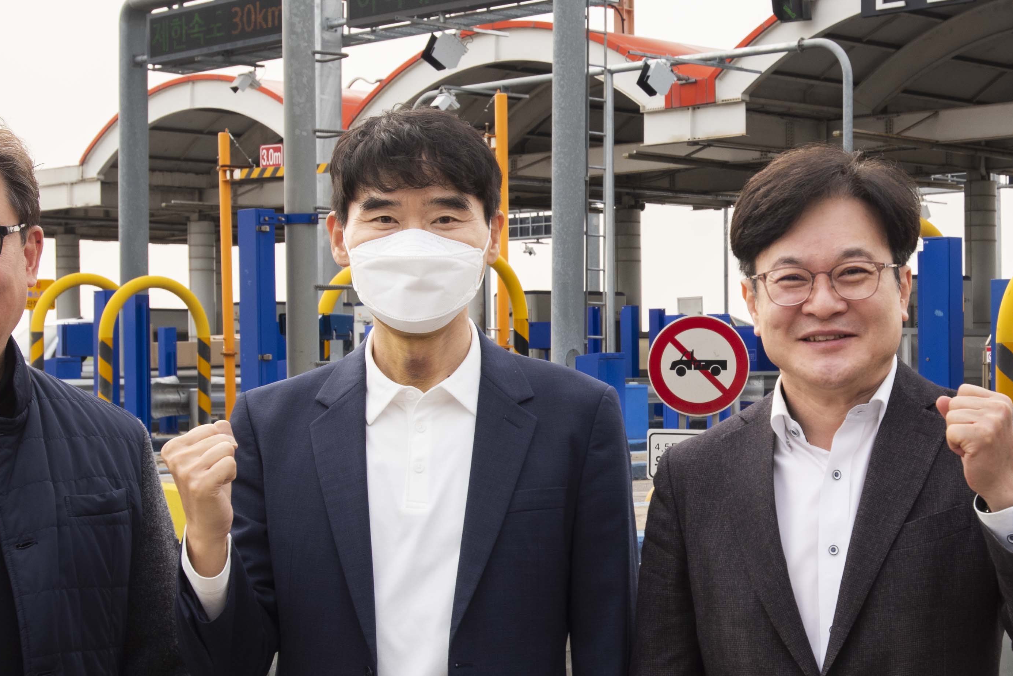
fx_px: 2167
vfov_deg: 17.7
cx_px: 749
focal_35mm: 77
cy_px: 394
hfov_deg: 26.0
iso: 100
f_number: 8
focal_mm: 29
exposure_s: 1/250
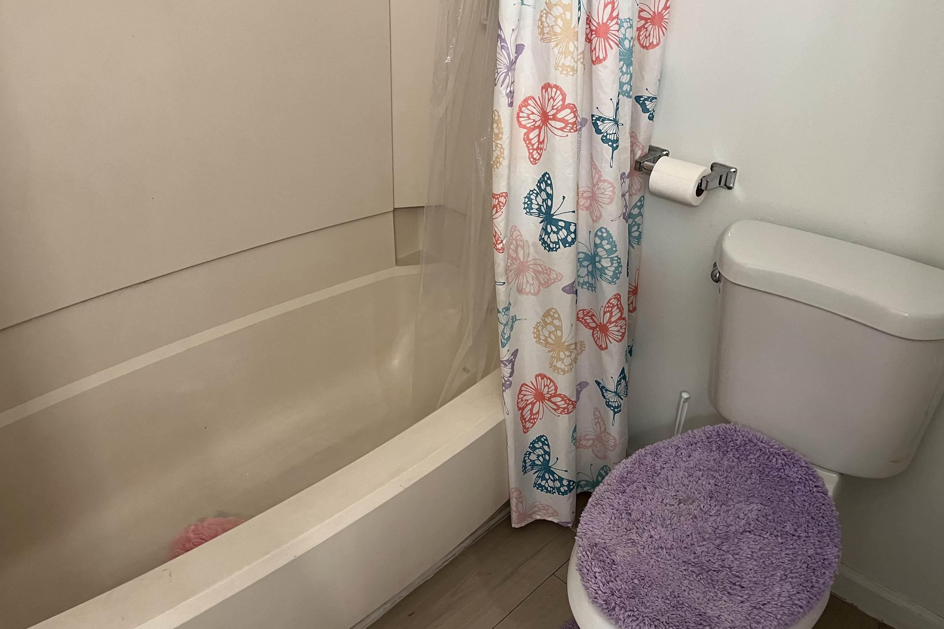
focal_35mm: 28
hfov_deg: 65.5
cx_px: 486
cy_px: 286
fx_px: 734
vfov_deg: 46.3
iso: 160
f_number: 1.6
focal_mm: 5.1
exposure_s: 1/60
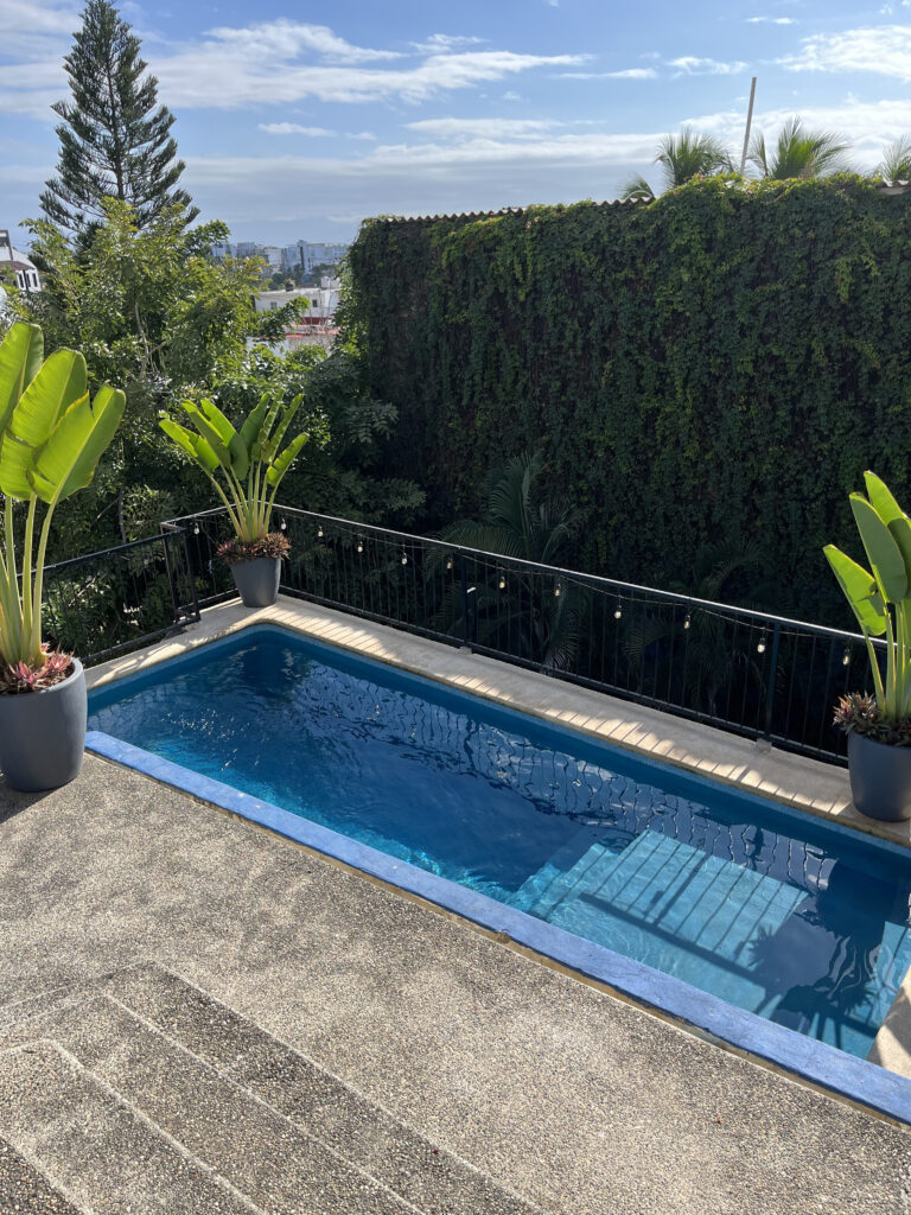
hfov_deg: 53.1
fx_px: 912
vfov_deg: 67.3
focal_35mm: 26
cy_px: 608
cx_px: 456
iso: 50
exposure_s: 1/2024
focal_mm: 5.1
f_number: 1.6
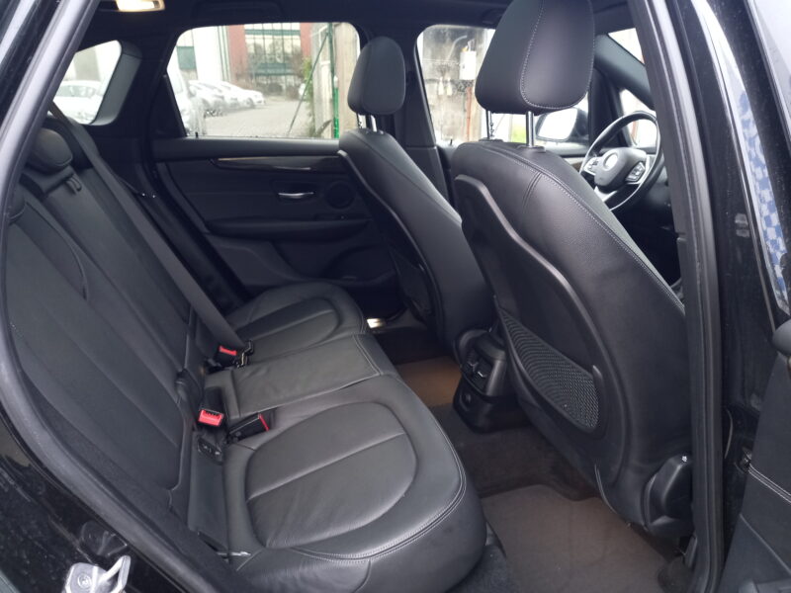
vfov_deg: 54.9
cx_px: 396
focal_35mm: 25
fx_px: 571
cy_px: 296
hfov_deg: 69.4
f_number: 2
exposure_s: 1/25
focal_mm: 4.6
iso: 320
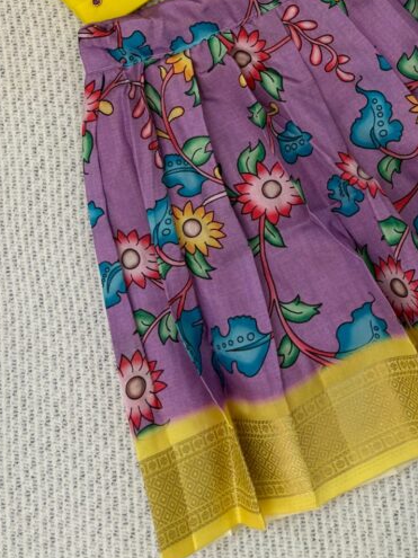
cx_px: 292
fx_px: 902
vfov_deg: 31.7
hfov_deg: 25.9
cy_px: -3
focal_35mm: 56
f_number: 1.6
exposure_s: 1/60
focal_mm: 5.96
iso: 125
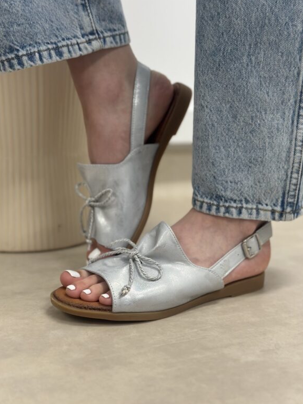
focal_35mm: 50
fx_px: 584
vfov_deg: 38.2
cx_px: 156
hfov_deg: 29.1
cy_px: 207
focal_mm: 6.86
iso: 200
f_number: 1.78
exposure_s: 1/100
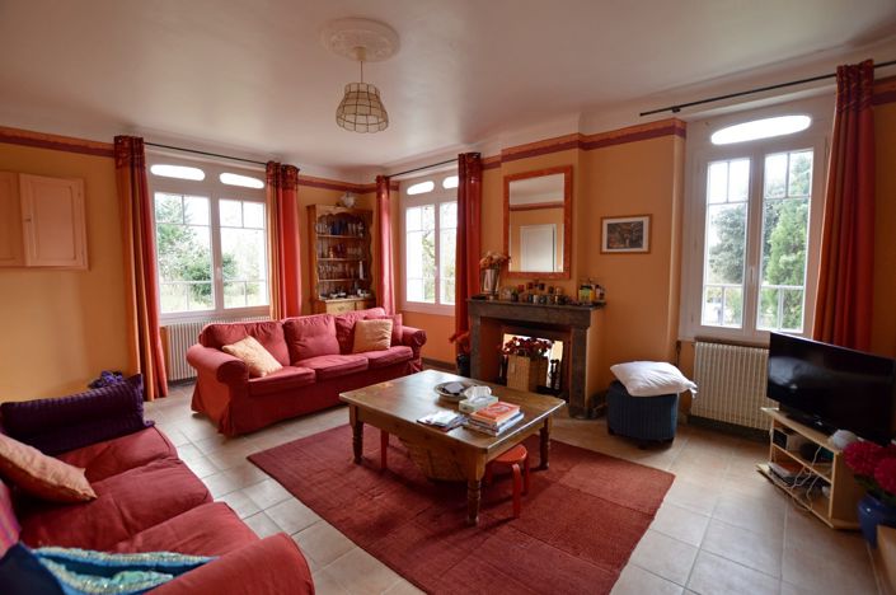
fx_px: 373
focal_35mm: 15
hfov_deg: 100.5
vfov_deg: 77.2
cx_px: 448
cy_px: 298
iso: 400
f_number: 4
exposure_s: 1/60
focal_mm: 10
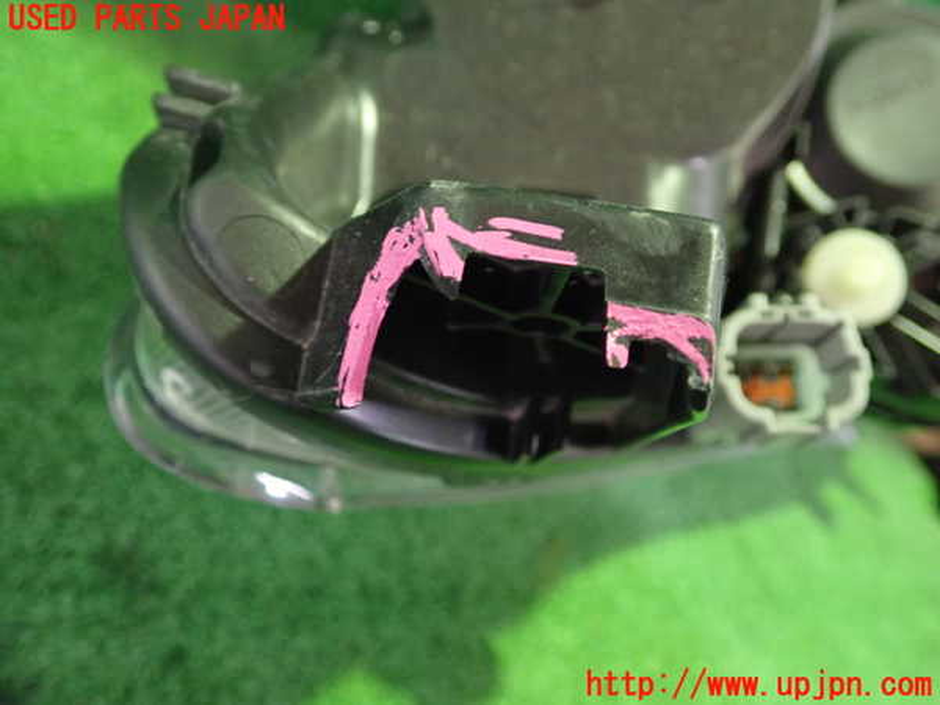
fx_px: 815
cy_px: 352
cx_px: 470
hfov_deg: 60.0
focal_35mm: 30
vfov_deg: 46.8
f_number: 2.3
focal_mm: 5.4
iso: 800
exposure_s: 1/15
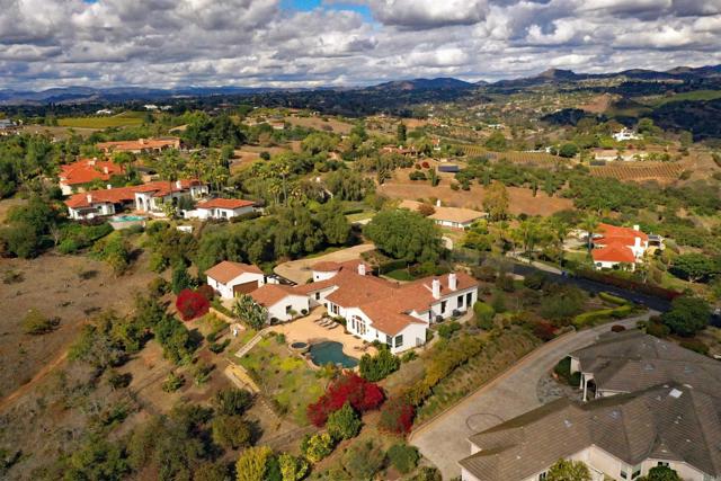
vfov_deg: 46.4
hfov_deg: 65.5
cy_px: 240
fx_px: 561
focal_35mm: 28
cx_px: 360
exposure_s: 1/400
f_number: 5.6
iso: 1600
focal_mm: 10.26
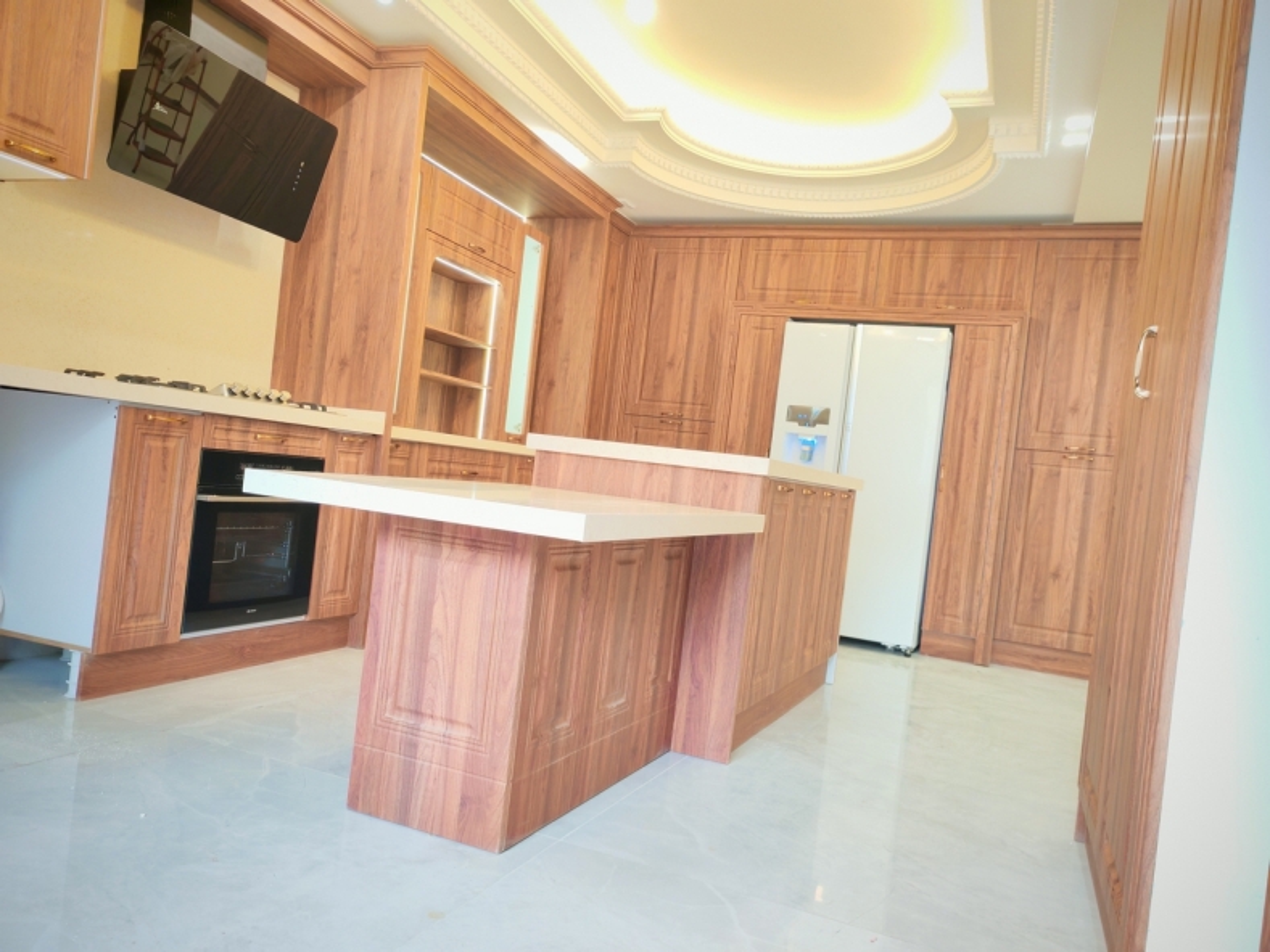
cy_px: 476
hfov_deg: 65.3
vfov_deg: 51.4
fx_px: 991
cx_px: 635
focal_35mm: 27
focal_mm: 5.52
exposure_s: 1/100
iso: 250
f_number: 1.95
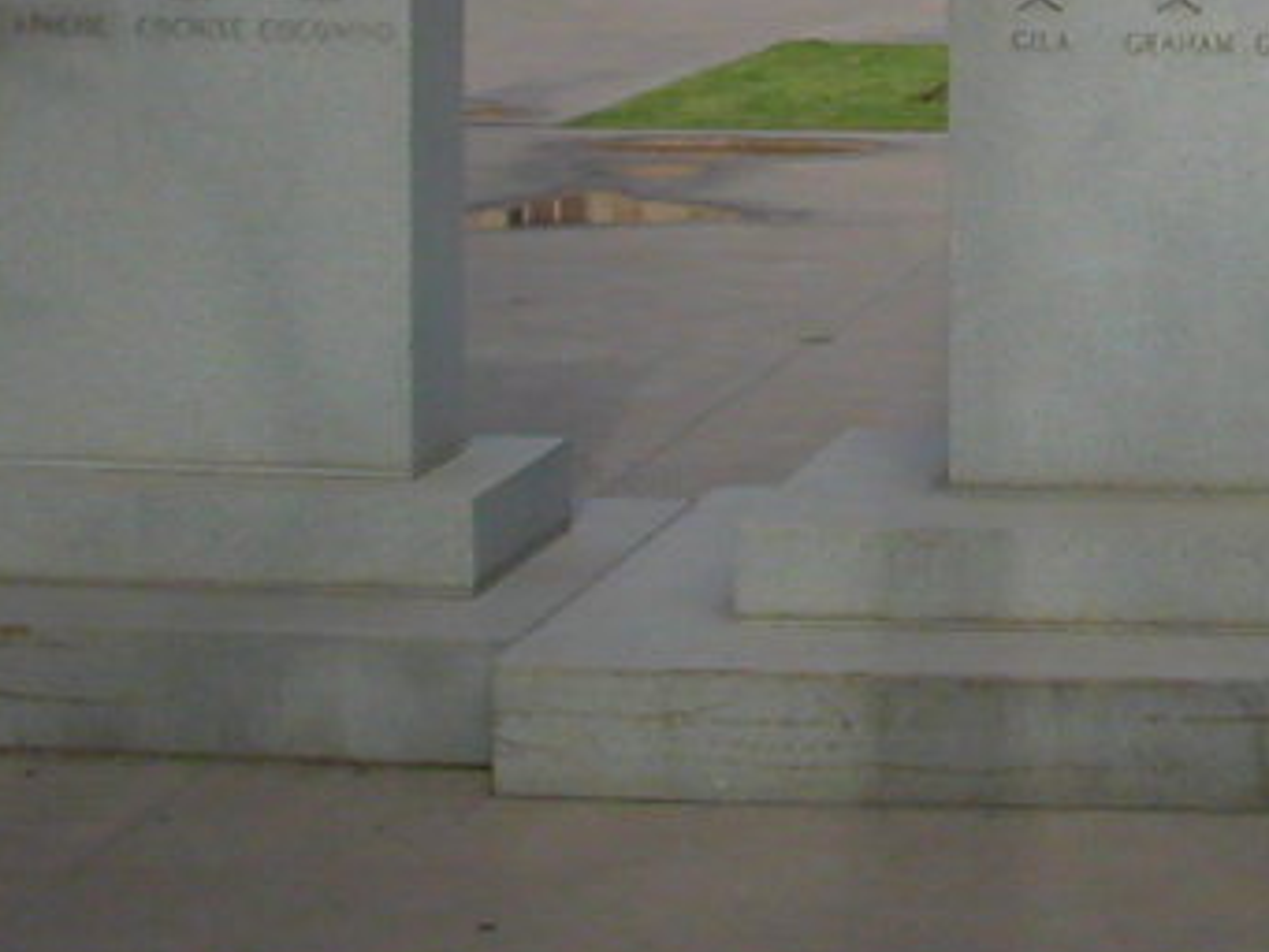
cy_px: -245
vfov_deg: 13.0
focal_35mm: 111
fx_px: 4071
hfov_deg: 16.5
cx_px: 1753
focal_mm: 5.6
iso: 100
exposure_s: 1/465
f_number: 4.5
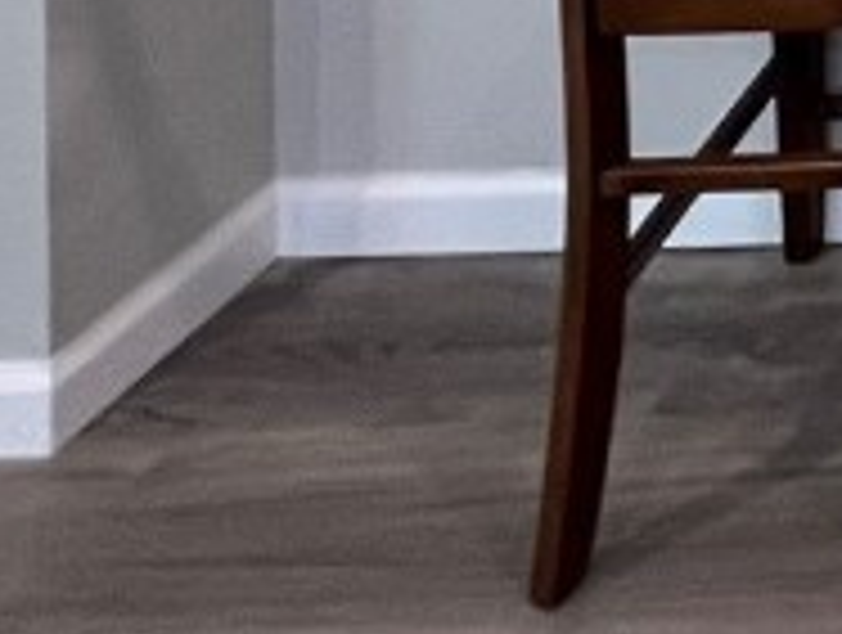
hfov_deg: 15.6
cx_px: 1972
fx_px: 1730
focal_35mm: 71
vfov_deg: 13.0
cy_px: -1043
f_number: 1.8
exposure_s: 1/120
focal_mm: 1.57
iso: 250
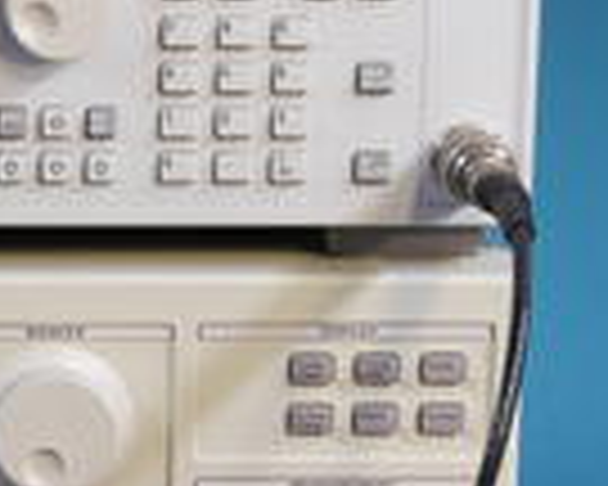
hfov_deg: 8.2
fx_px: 4157
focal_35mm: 231
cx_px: -234
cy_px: 378
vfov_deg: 6.7
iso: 400
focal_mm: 40
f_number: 14
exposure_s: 1/1.3
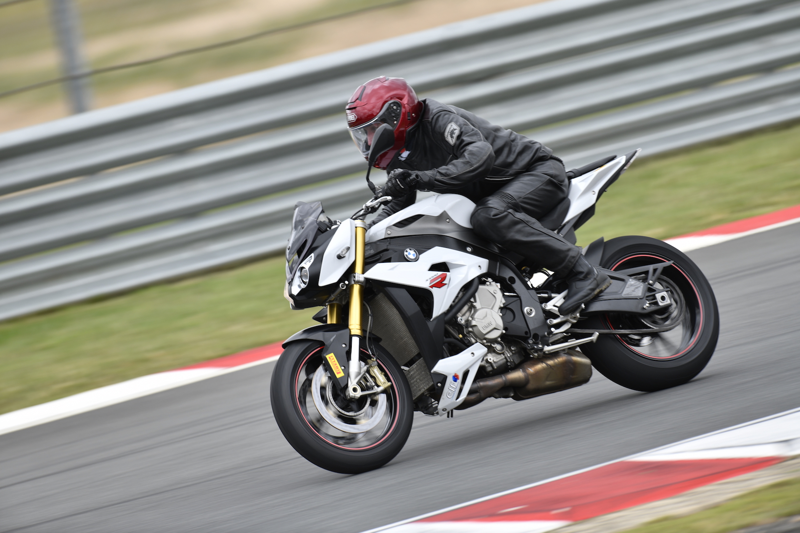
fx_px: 11110
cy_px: 266
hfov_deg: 4.1
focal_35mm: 500
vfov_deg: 2.7
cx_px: 400
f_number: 6.3
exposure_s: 1/320
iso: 125
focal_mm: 500
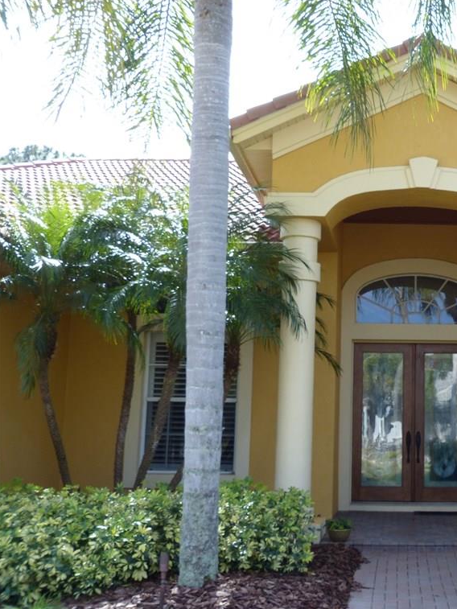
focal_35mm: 46
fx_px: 809
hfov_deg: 30.2
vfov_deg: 41.2
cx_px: 408
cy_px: 307
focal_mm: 6.2
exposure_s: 1/200
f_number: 4
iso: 100
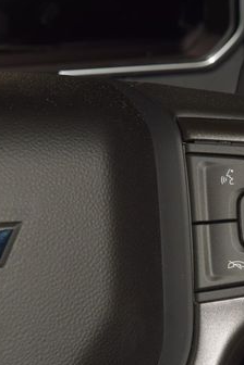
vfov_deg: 10.3
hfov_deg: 6.8
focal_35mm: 200
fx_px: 2033
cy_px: 208
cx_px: 301
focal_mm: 70
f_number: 8
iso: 100
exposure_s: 1/125
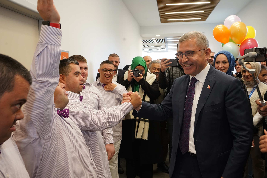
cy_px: 89
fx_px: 252
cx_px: 134
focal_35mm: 34
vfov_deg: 38.9
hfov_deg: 55.8
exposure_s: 1/90
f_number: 8
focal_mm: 34
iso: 4000
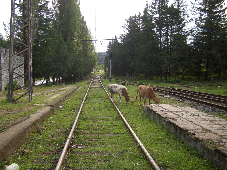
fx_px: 223
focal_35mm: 34
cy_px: 85
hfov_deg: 54.0
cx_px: 114
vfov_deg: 41.8
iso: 100
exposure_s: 1/500
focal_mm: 5.7
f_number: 2.9
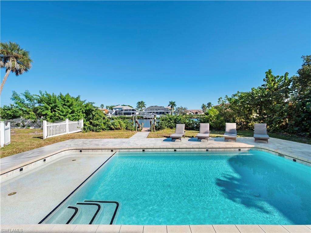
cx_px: 156
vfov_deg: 85.7
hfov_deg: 102.1
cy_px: 116
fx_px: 126
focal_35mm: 14
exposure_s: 1/250
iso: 200
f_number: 7.1
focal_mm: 7
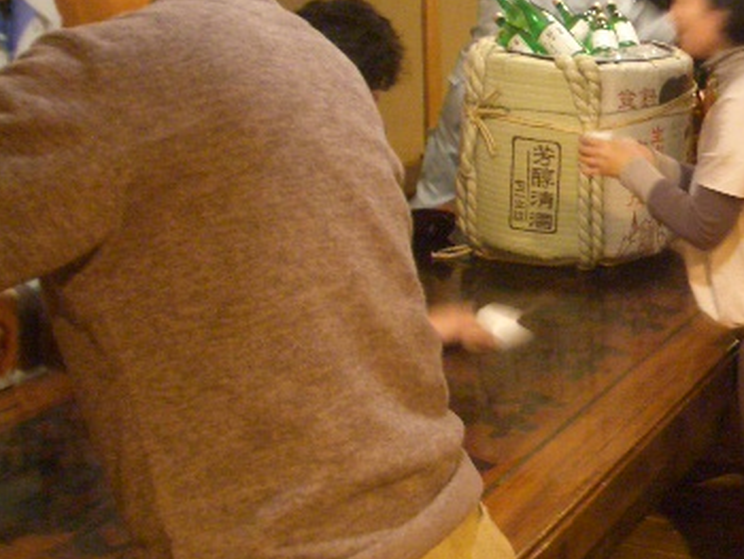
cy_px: 128
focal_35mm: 64
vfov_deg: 22.7
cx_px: 612
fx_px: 1376
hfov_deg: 29.4
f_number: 2.6
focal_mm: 5.8
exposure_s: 1/8
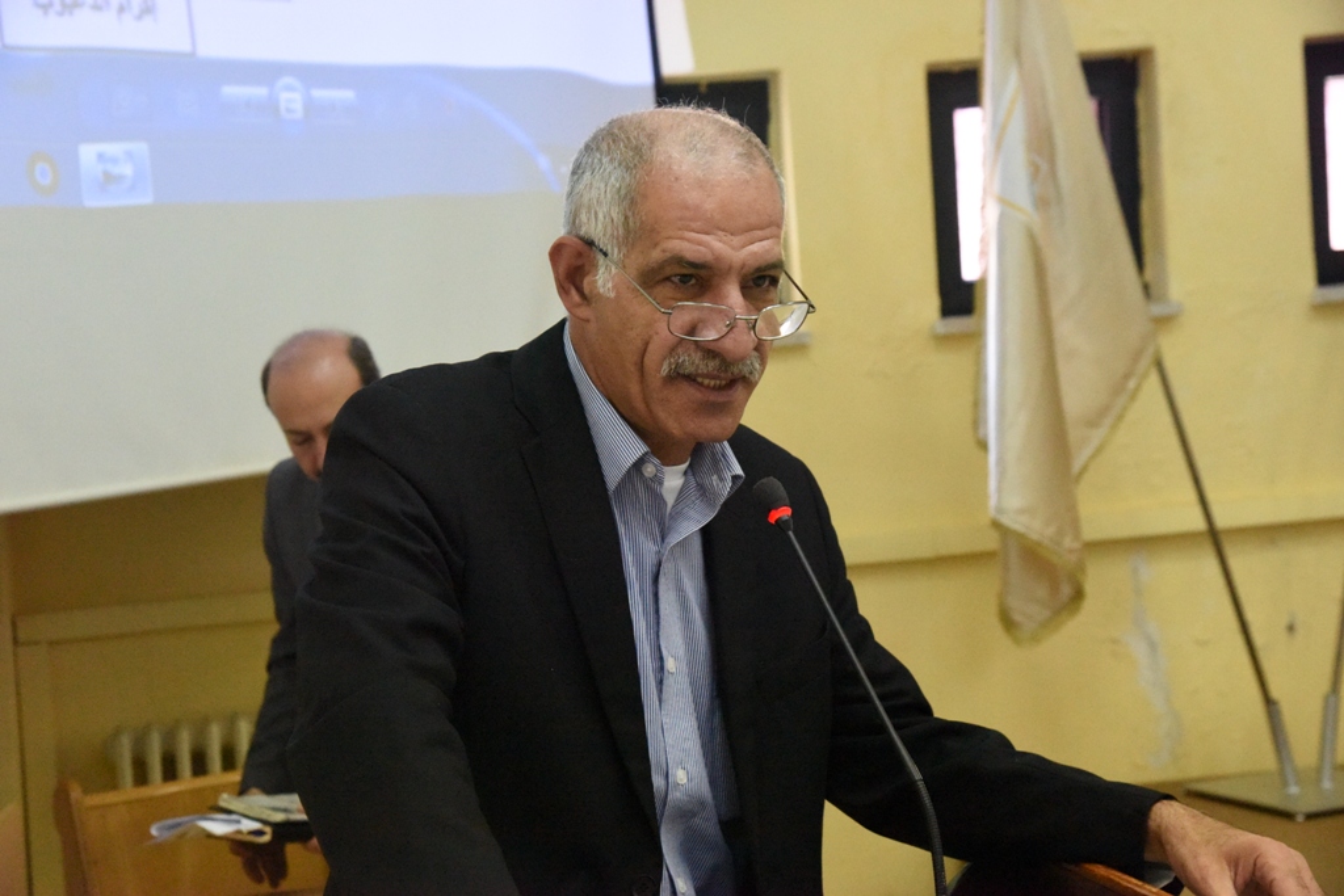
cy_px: 448
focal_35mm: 70
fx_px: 2614
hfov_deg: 28.8
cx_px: 672
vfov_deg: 19.5
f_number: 8
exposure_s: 1/250
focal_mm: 70
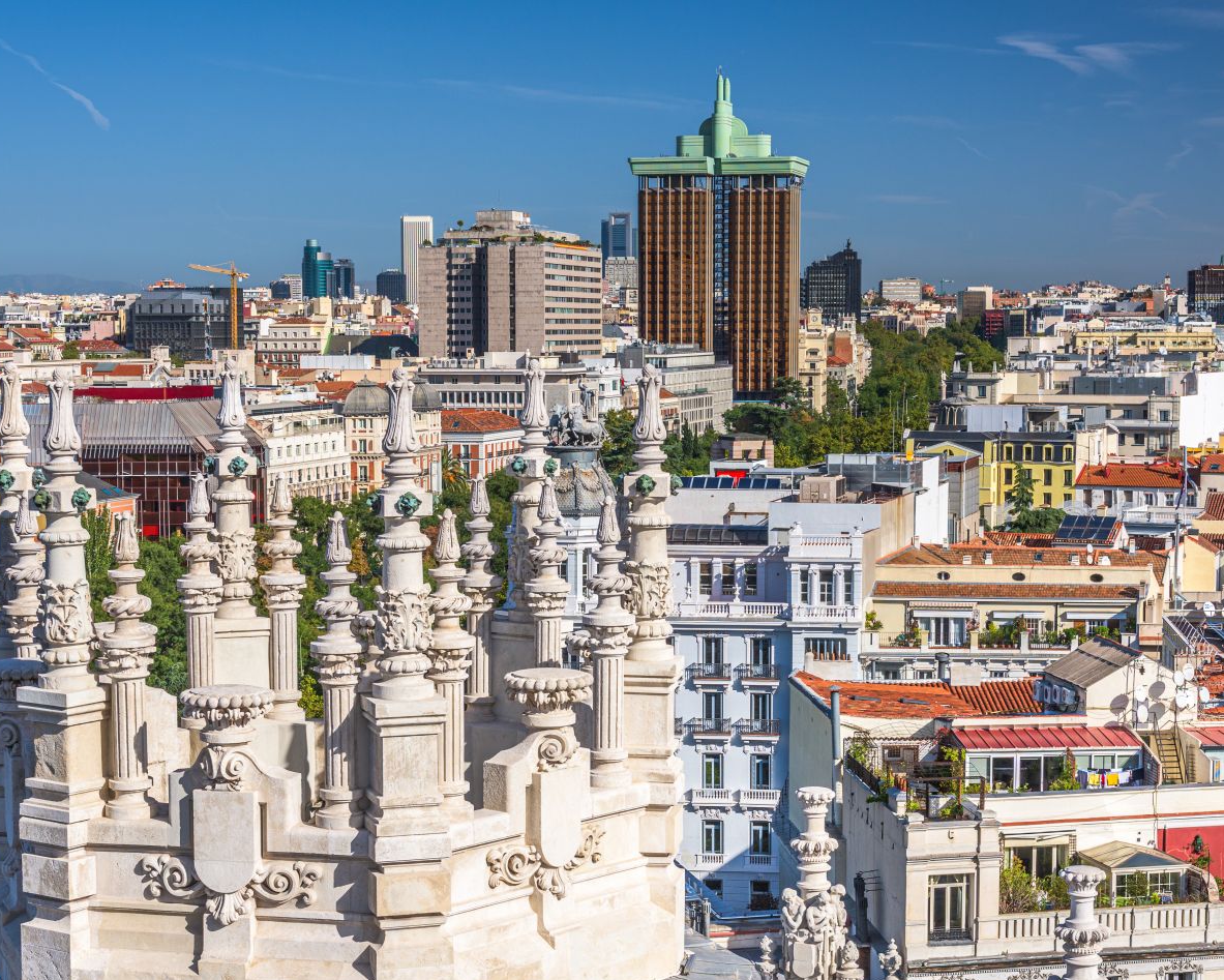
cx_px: 566
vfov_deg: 22.8
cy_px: 578
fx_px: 2428
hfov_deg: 28.3
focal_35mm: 67
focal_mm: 44
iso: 100
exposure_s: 1/200
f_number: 6.3
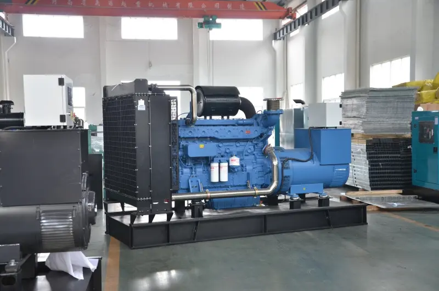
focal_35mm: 51
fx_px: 621
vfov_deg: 26.4
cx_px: 220
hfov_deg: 39.0
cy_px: 146
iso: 320
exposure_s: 1/15
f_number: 4.2
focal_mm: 34
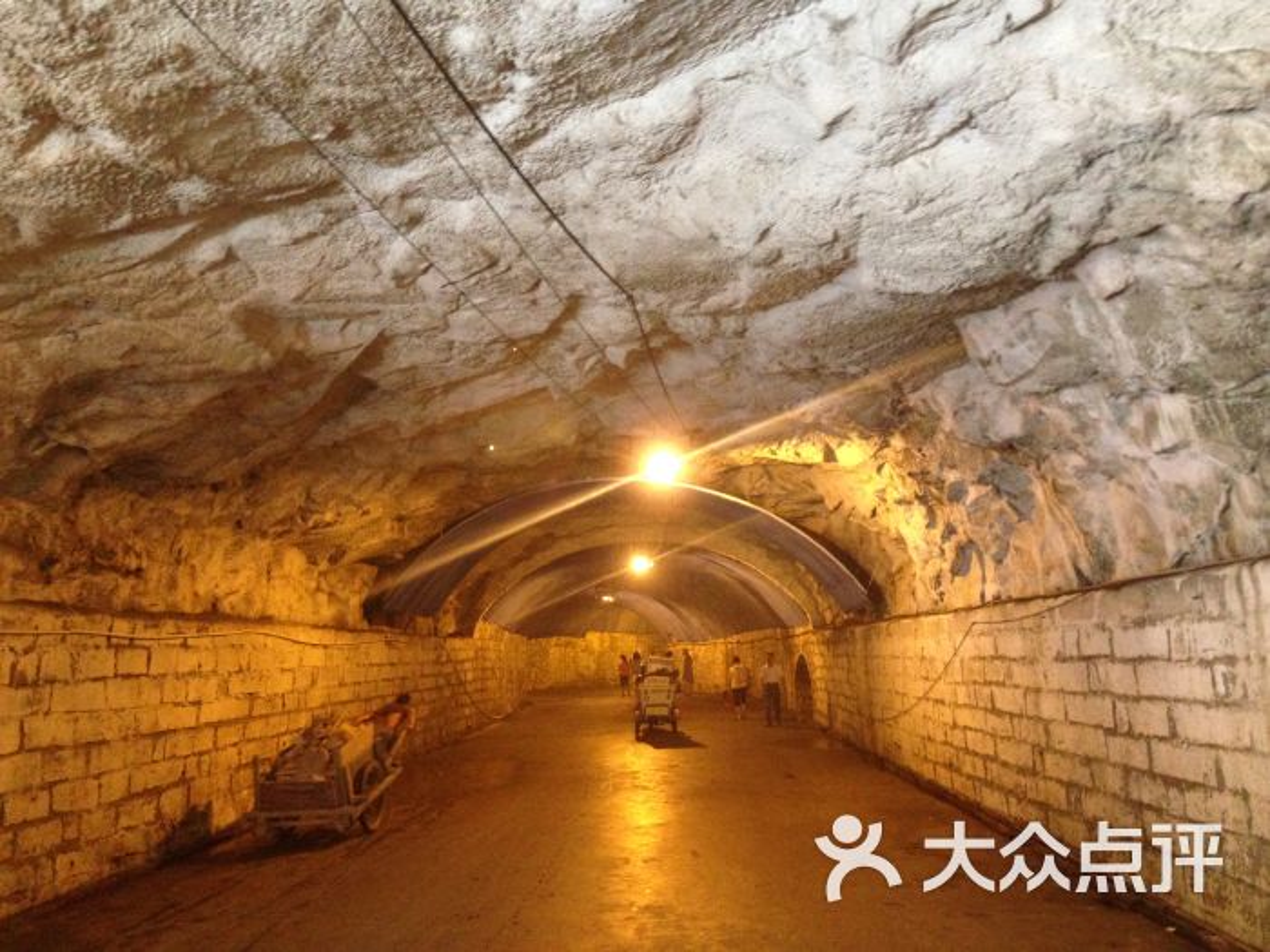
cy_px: 476
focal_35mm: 33
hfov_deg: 55.4
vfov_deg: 42.9
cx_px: 635
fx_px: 1211
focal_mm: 4.12
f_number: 2.4
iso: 400
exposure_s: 1/15
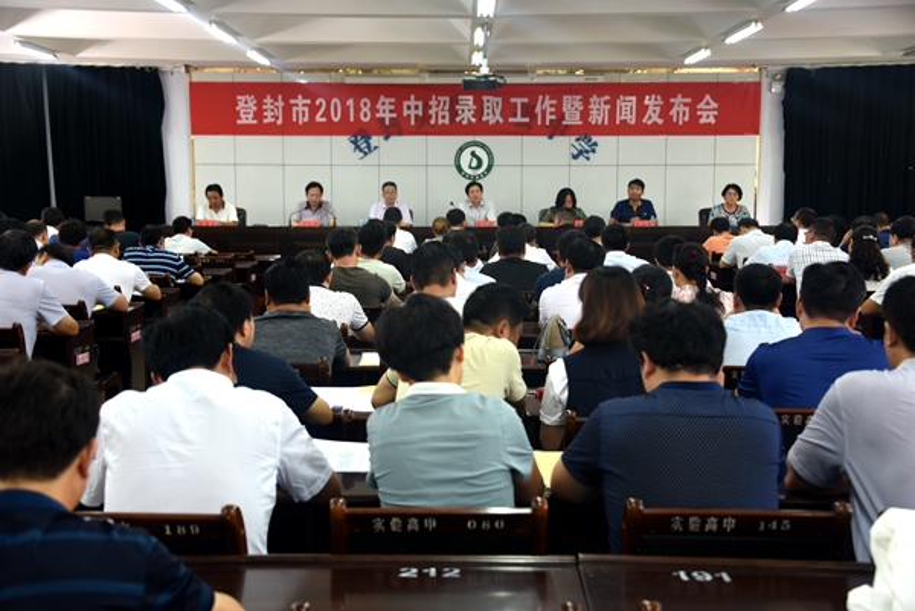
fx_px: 1323
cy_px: 306
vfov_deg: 26.0
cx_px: 458
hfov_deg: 38.2
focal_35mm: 52
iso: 200
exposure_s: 1/10
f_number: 4.5
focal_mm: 52
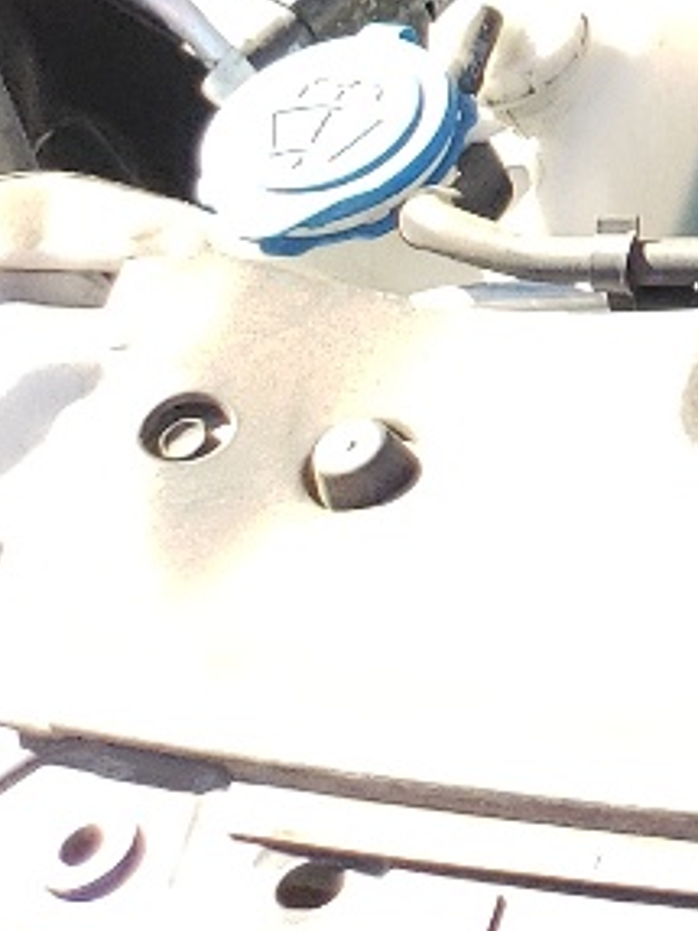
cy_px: -513
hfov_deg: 8.1
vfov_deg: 12.8
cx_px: 2386
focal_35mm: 145
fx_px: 3901
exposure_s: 1/455
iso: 50
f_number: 1.5
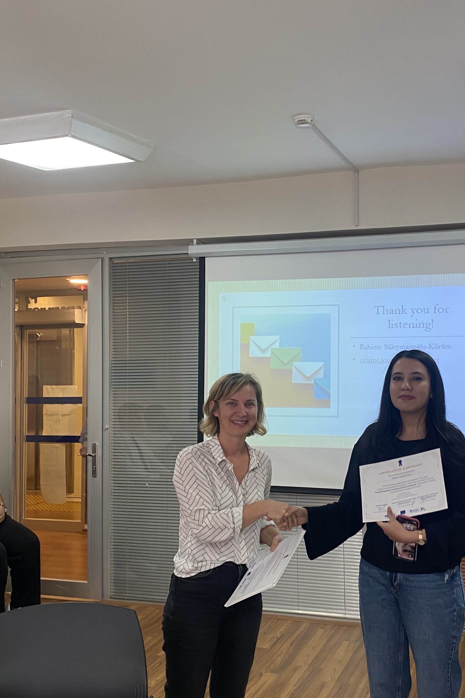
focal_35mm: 39
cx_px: 277
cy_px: 352
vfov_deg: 49.6
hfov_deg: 34.1
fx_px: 756
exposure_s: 1/50
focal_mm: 4.25
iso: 100
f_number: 1.8
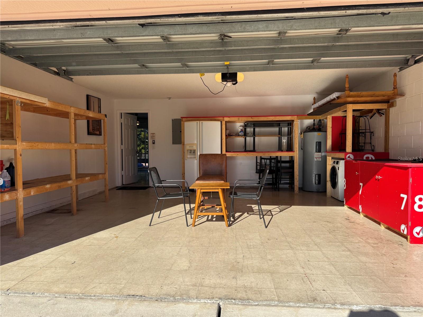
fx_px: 293
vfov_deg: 56.8
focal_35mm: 24
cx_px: 212
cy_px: 158
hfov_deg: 71.6
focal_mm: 6.76
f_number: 1.78
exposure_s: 1/2703
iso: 80
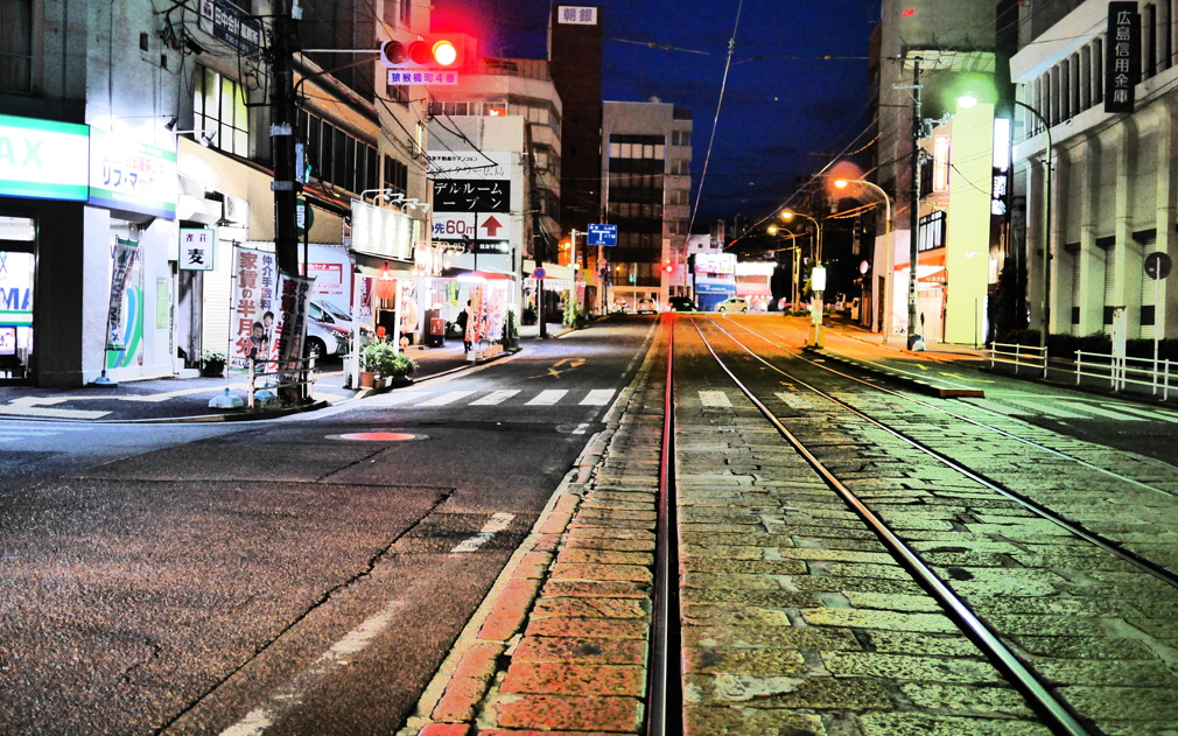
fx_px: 1380
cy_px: 358
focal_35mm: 43
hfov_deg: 46.2
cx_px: 587
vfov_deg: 29.9
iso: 1250
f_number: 1.7
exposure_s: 1/60
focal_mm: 20
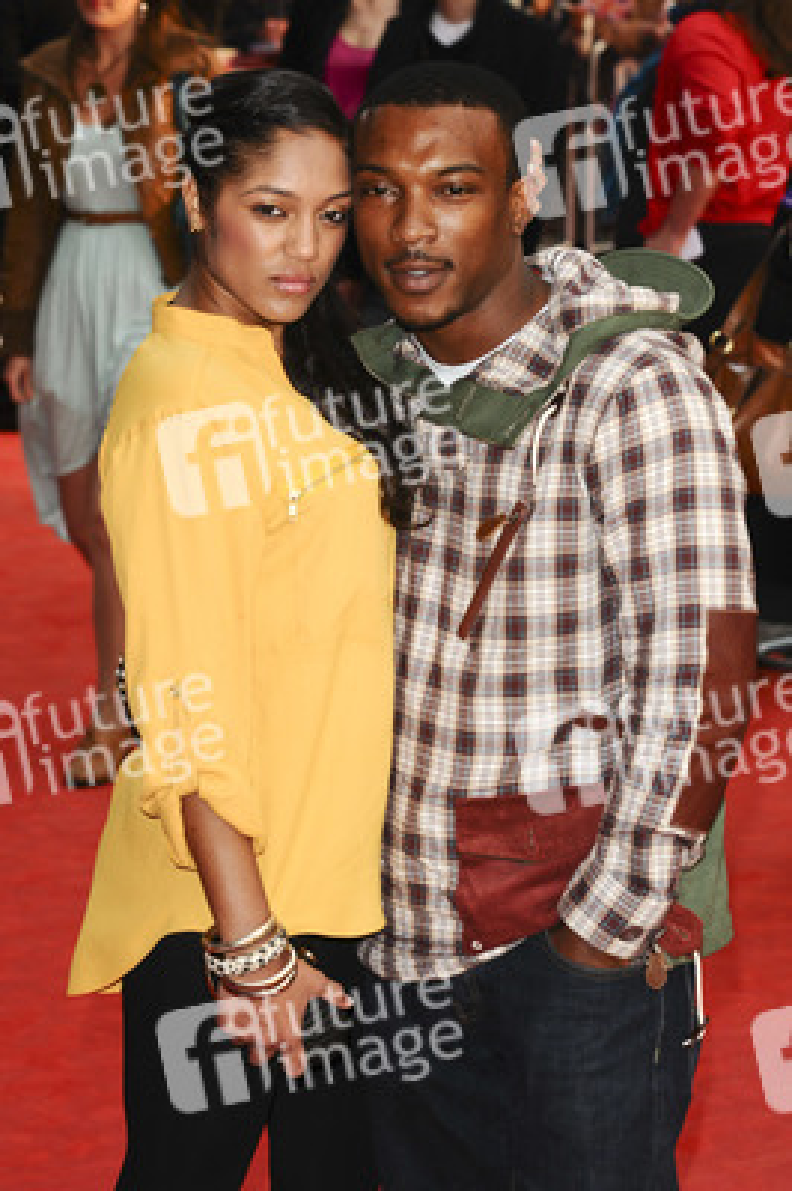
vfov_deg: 17.1
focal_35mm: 120
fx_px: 3967
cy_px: 596
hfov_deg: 11.4
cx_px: 396
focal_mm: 80
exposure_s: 1/200
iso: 320
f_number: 5.6
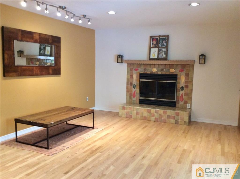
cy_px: 90
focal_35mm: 32
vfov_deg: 44.0
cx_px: 120
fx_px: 221
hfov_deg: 56.9
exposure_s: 1/24
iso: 80
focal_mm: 3.3
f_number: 2.4
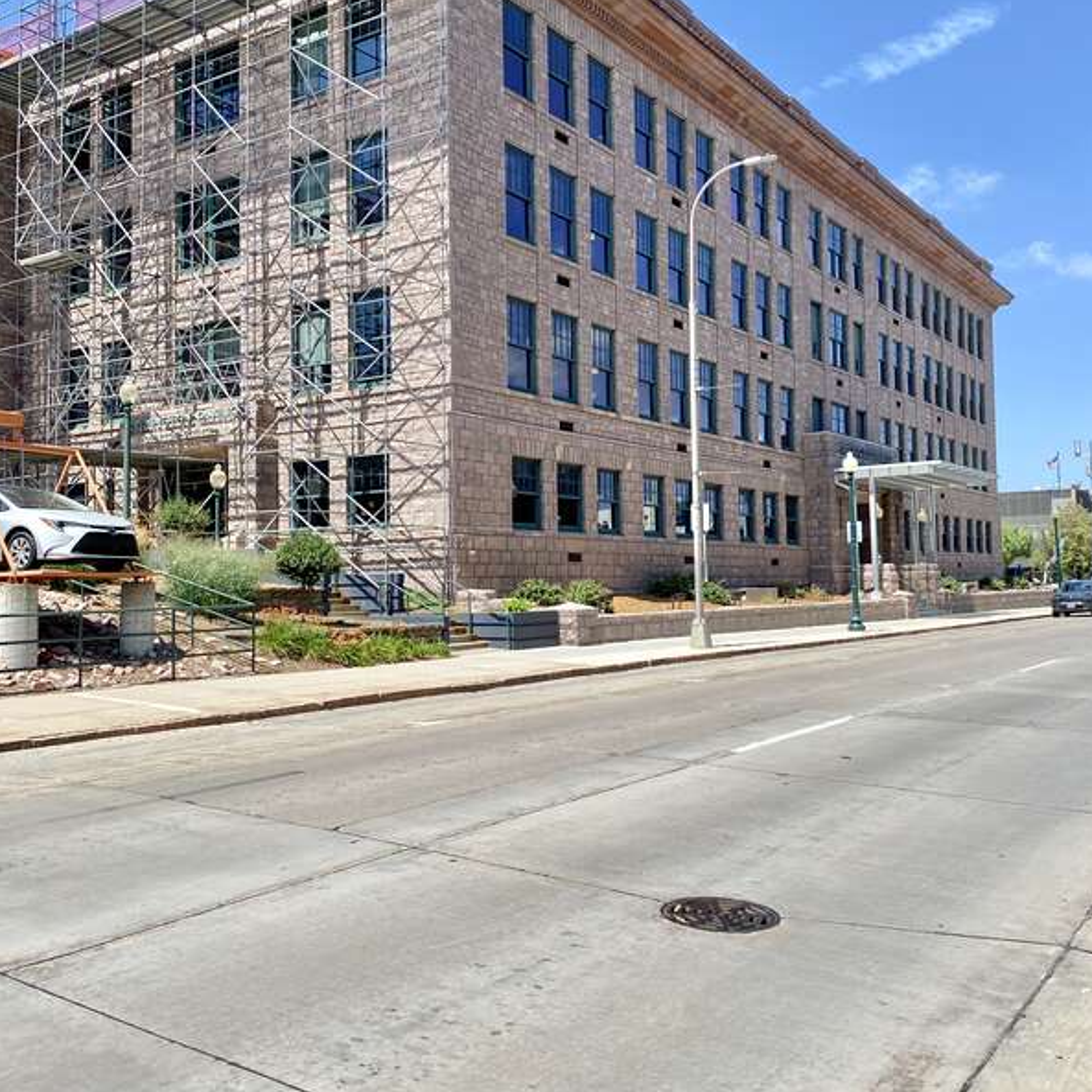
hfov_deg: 52.5
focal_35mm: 31
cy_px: 403
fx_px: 1106
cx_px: 547
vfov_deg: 51.9
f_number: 1.8
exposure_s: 1/2183
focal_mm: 4.25
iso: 32
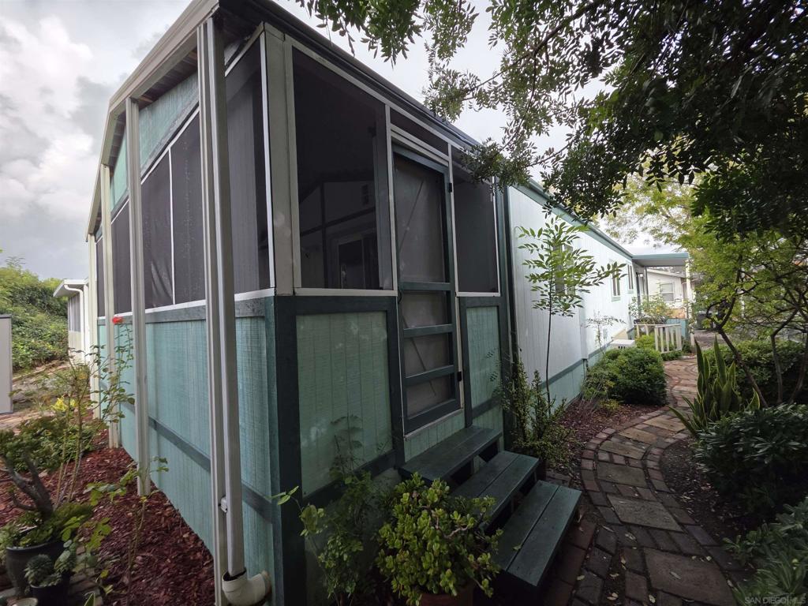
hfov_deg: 106.2
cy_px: 303
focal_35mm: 13
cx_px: 404
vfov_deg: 89.9
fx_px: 303
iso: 125
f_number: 1.9
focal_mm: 2.2
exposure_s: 1/2000
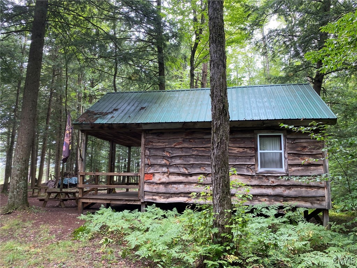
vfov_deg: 53.1
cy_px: 134
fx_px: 268
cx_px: 178
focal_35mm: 26
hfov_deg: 67.3
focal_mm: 4.25
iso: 125
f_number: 1.8
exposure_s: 1/121
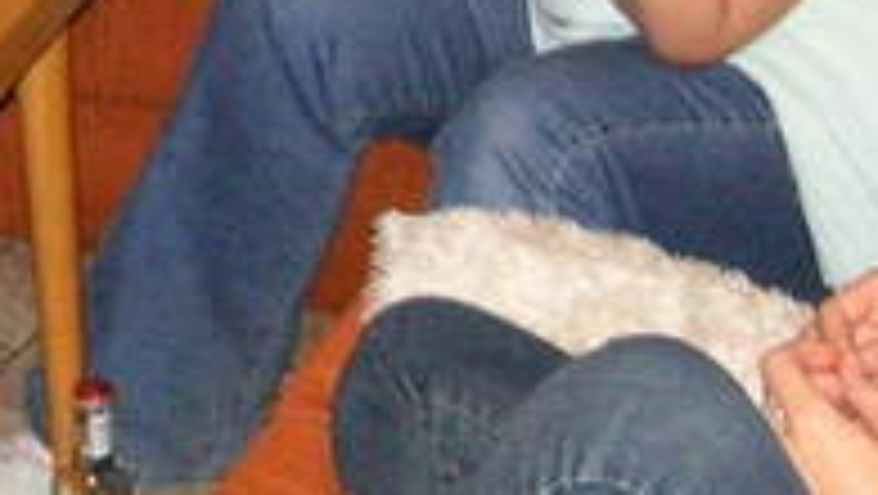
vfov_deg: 7.2
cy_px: -333
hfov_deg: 12.8
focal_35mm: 165
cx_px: -113
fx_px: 3844
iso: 160
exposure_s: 1/45
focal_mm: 6.1
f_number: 2.8
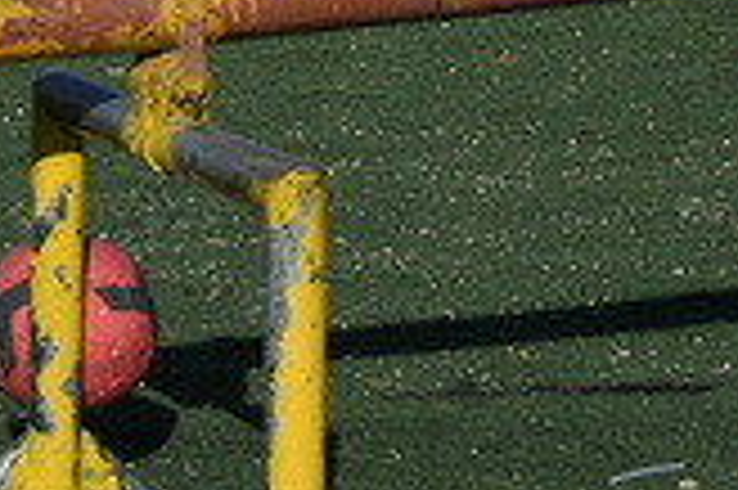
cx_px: 86
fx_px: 4608
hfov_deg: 9.1
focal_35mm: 225
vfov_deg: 6.0
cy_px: -330
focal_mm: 36
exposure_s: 1/3200
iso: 160
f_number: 4.5
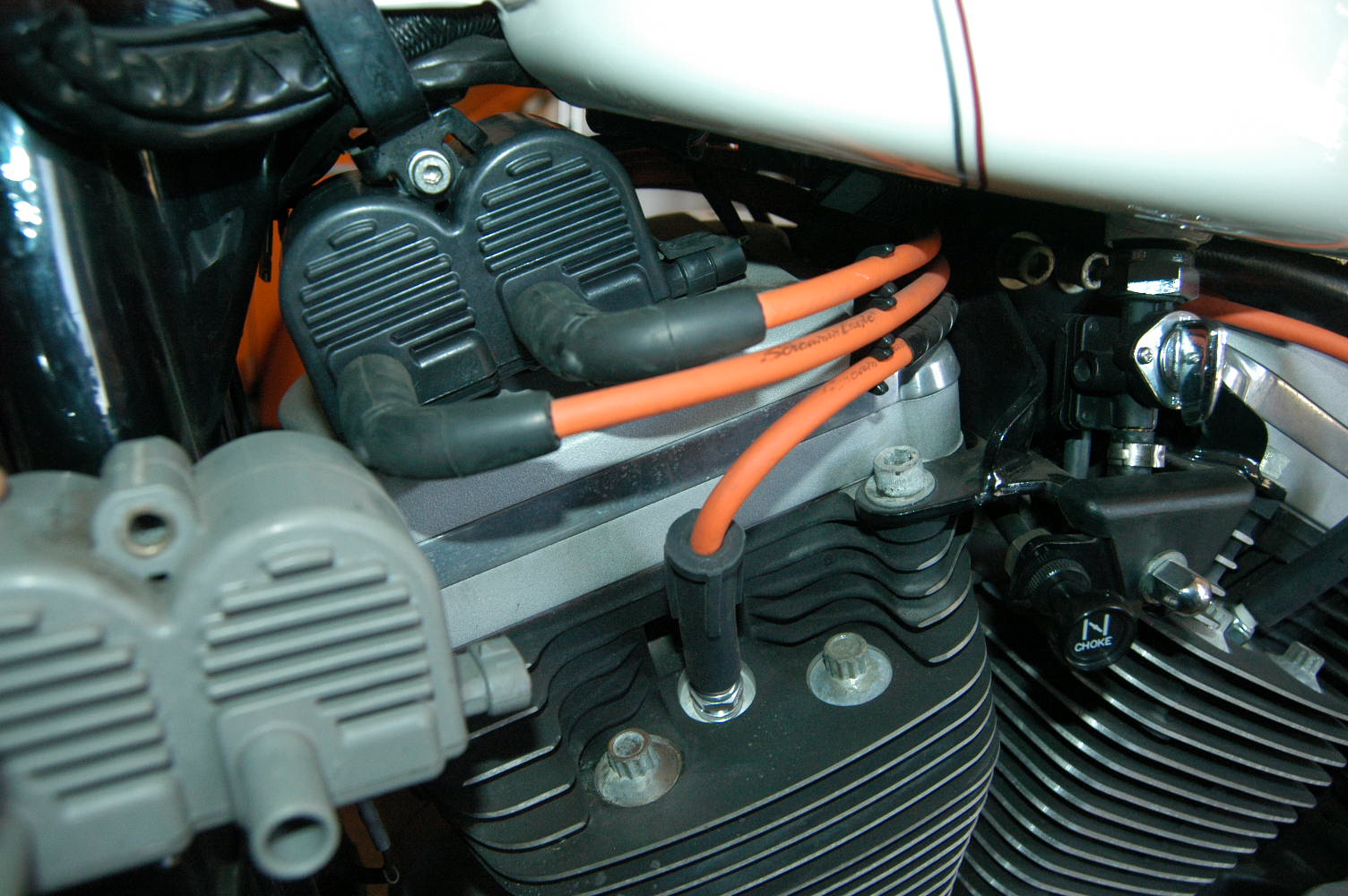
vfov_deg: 47.8
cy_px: 448
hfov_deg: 67.4
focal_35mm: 27
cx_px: 674
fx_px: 1010
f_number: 5
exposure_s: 1/60
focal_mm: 18
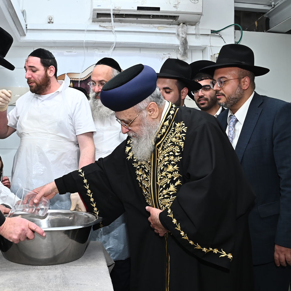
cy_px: 146
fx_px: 342
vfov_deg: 46.0
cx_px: 93
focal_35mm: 36
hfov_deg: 45.2
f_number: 8
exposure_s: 1/200
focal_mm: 28
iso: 1250
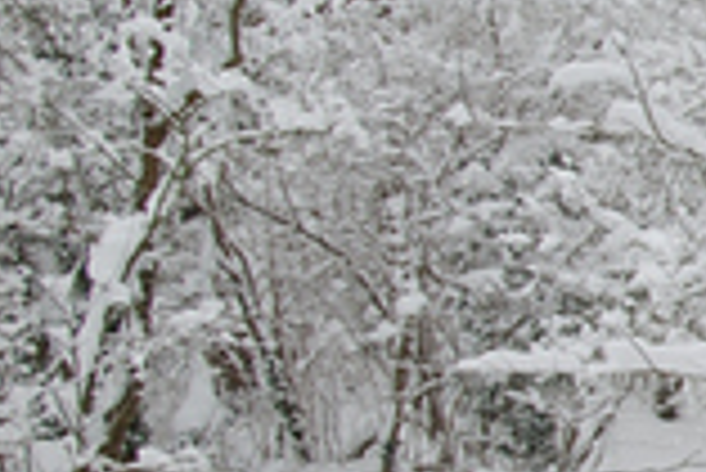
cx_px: 1327
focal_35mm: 160
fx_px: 3141
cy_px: 247
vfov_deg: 8.6
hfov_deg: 11.7
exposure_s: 1/100
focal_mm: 24
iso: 100
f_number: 5
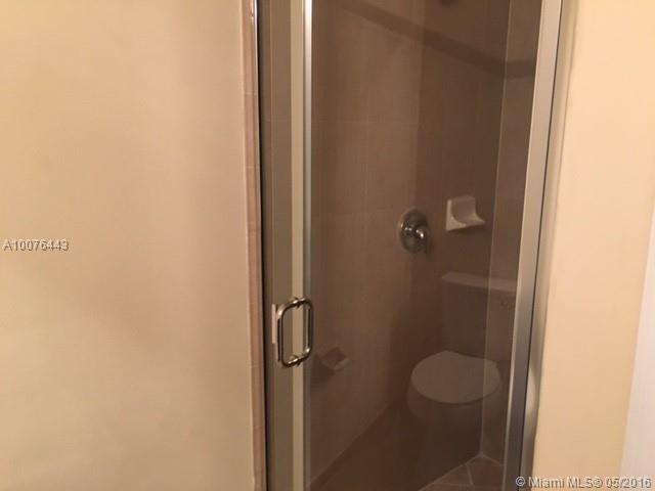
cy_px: 246
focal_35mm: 29
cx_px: 328
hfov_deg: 61.7
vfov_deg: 48.2
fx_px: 549
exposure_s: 1/30
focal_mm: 4.15
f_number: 2.2
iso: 160
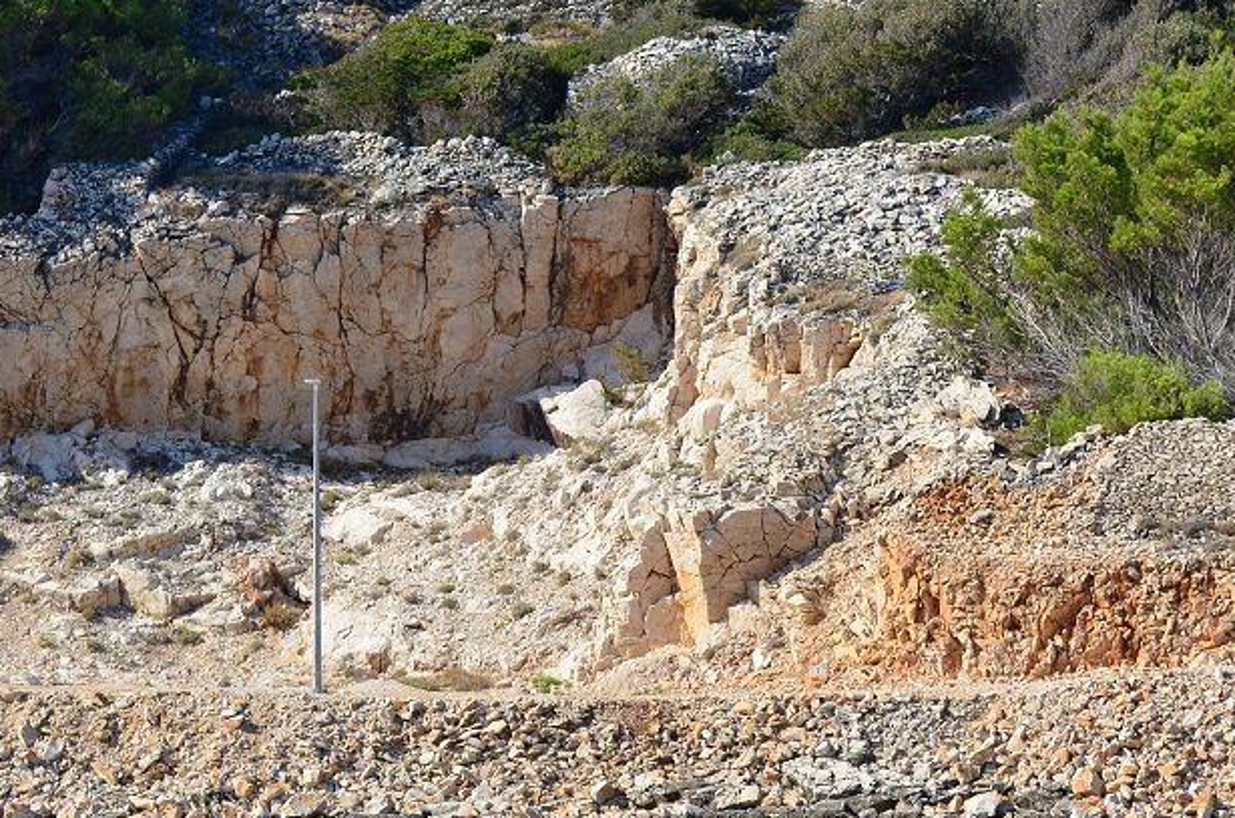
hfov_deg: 10.3
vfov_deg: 6.8
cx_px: 992
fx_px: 6845
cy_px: 295
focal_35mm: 200
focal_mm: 82
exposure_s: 1/8000
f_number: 5.6
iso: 1250
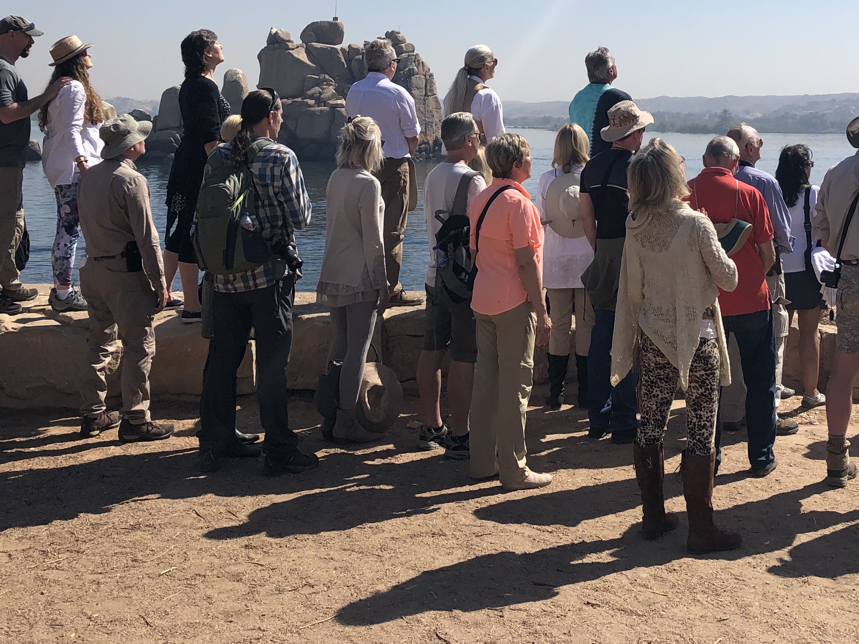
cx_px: 510
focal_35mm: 51
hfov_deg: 37.4
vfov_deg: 27.7
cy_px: 90
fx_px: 1265
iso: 25
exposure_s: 1/3436
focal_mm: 3.99
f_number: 1.8
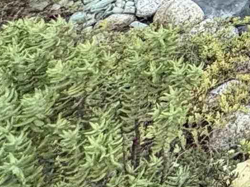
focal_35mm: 82
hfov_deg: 13.7
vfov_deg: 13.2
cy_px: -266
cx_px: 649
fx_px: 592
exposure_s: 1/60
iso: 250
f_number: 2.2
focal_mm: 2.22
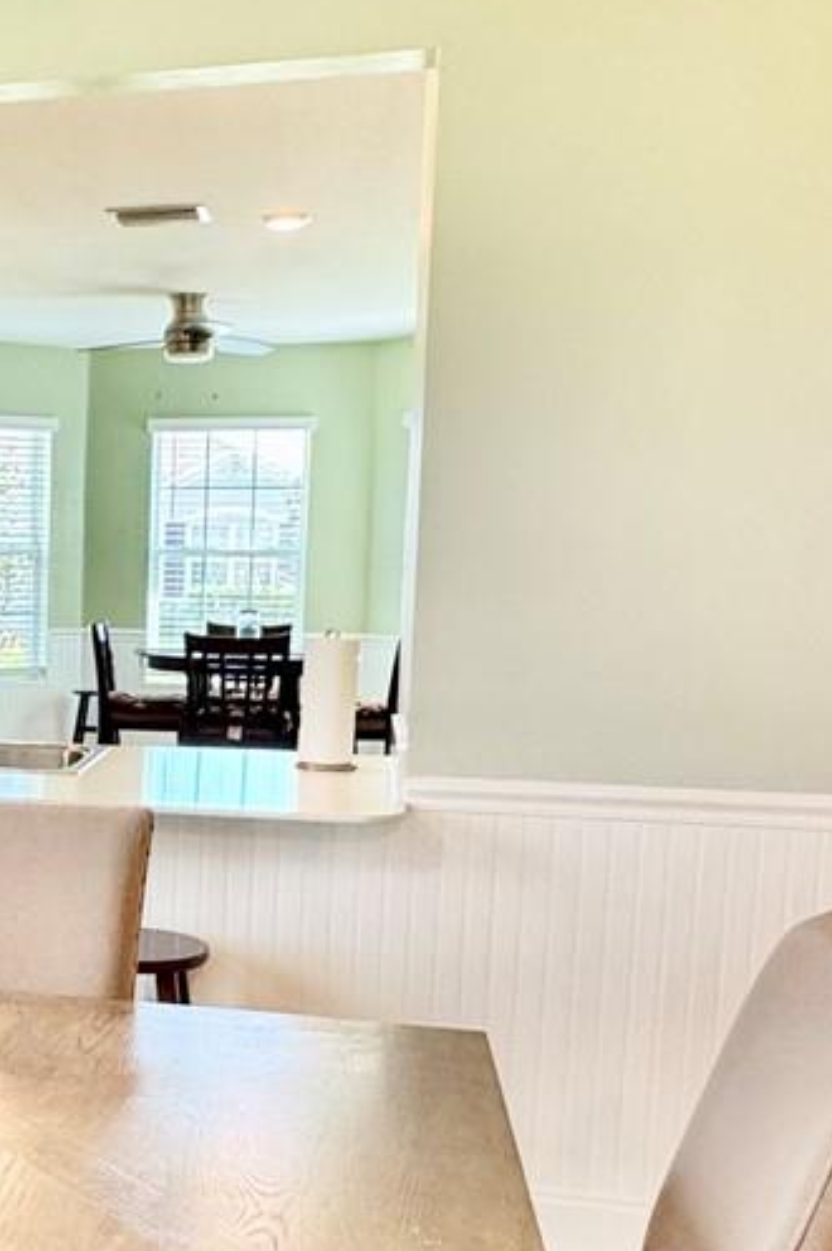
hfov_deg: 26.0
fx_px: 1631
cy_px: 752
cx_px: -124
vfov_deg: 41.7
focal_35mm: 47
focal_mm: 2.22
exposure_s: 1/60
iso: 200
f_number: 2.2
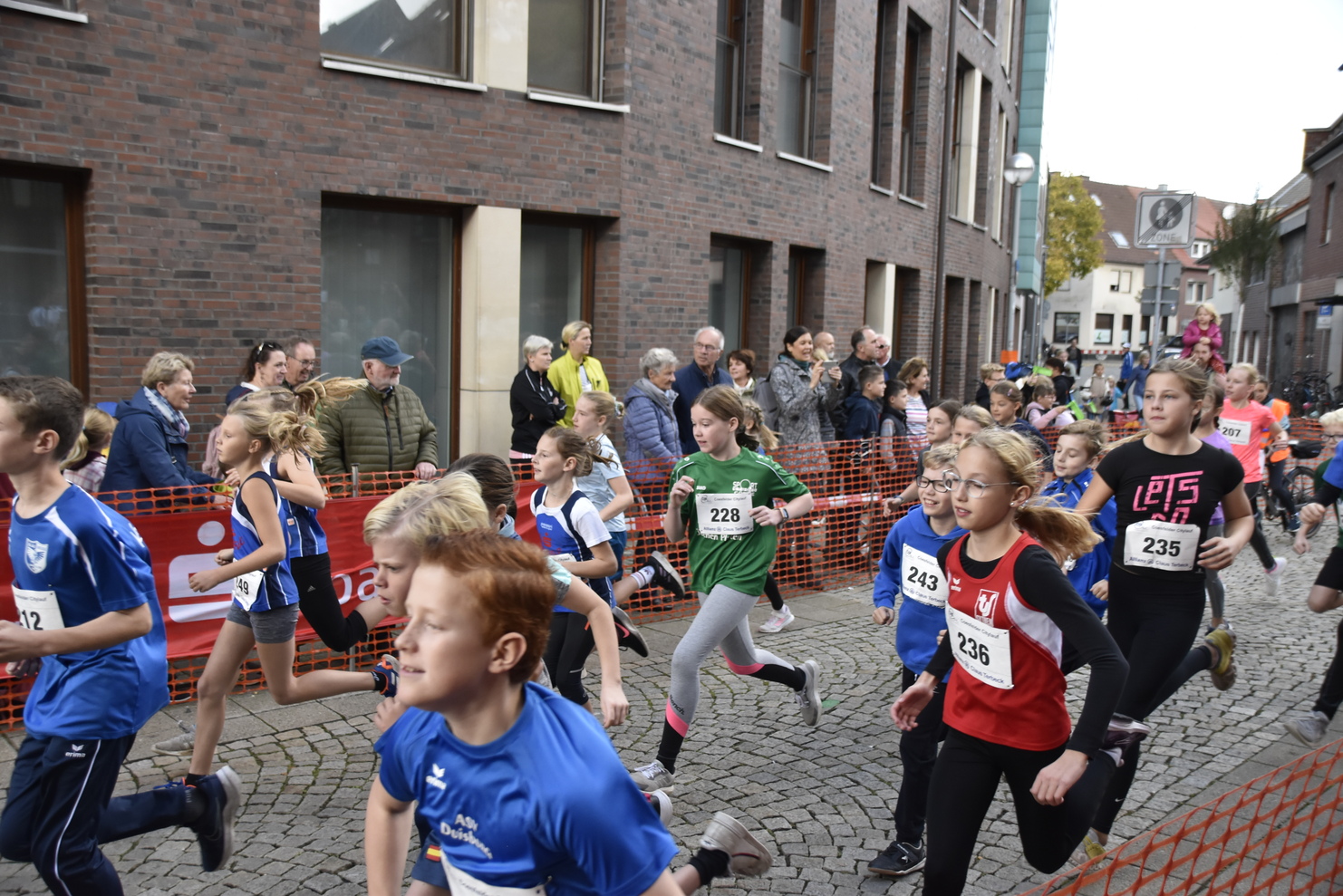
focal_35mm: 39
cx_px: 672
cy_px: 448
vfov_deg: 34.2
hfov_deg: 49.5
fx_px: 1455
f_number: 4
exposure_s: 1/800
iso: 800
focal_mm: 26
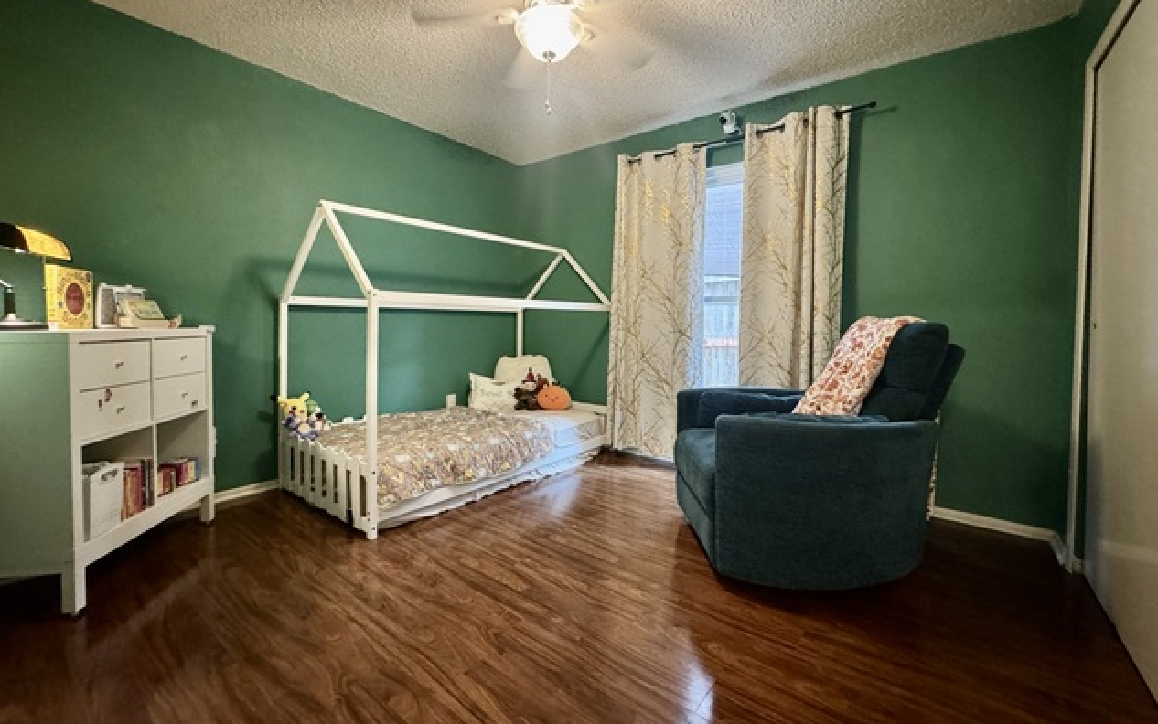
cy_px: 333
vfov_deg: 74.7
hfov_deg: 101.4
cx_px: 574
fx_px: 474
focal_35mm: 15
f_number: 2.2
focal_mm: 2.22
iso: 1000
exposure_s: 1/60
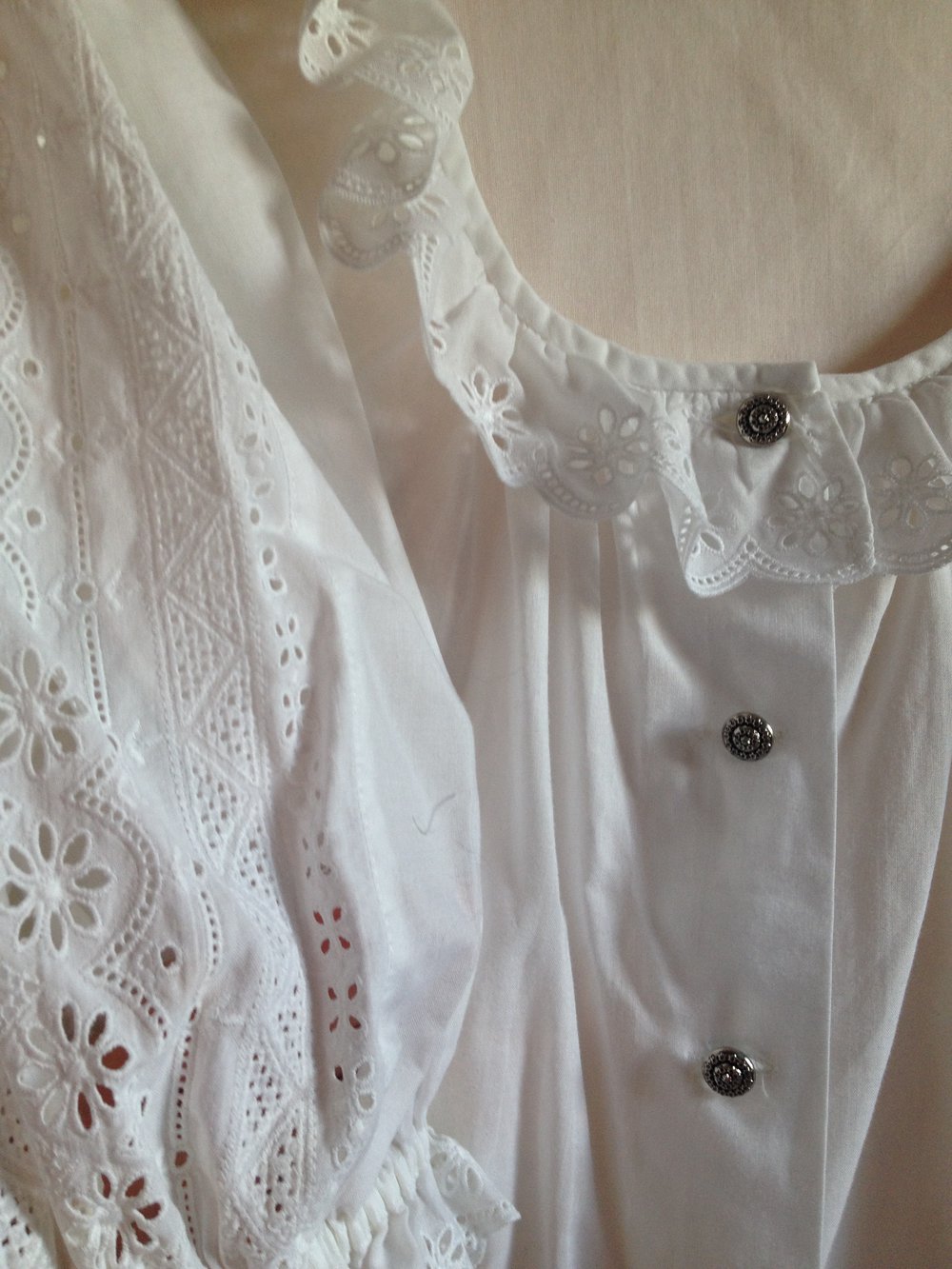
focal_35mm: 35
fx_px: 1283
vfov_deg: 52.6
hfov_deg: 40.7
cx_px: 476
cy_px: 634
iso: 50
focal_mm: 4.28
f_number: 2.4
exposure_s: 1/30
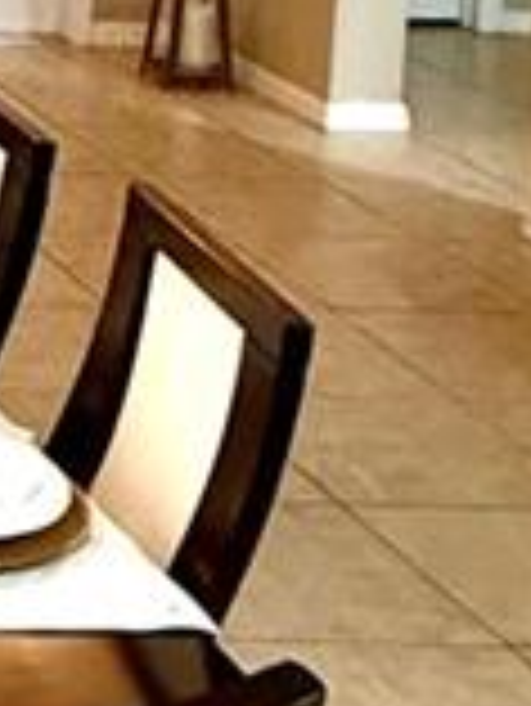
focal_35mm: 107
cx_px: -958
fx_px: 2186
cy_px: -225
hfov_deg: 10.6
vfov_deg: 17.2
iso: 800
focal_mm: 2.22
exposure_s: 1/60
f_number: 2.2
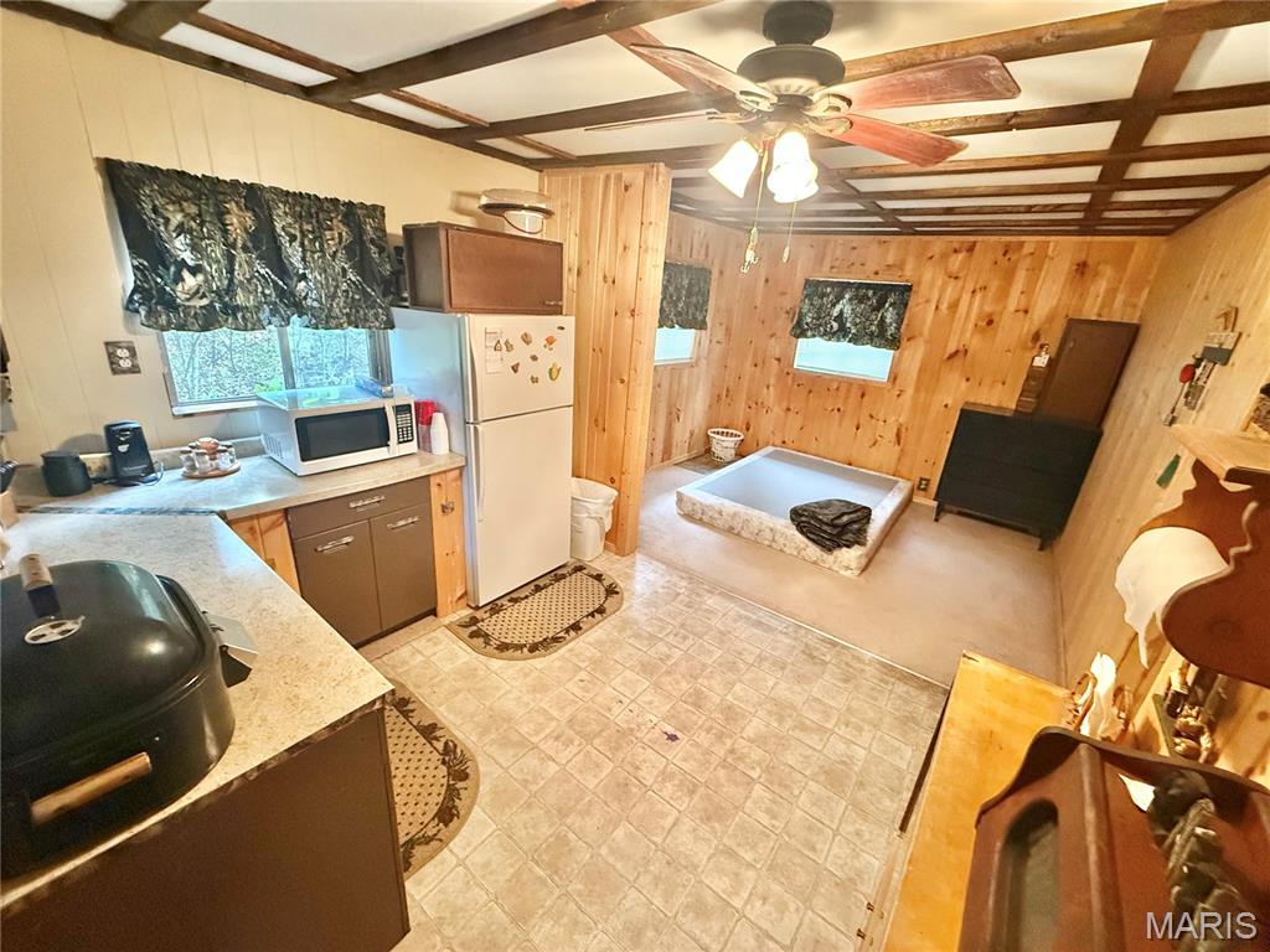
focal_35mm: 14
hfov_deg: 102.1
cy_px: 476
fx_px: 514
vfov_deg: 85.7
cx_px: 635
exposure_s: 1/60
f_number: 2.2
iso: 1000
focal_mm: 2.22
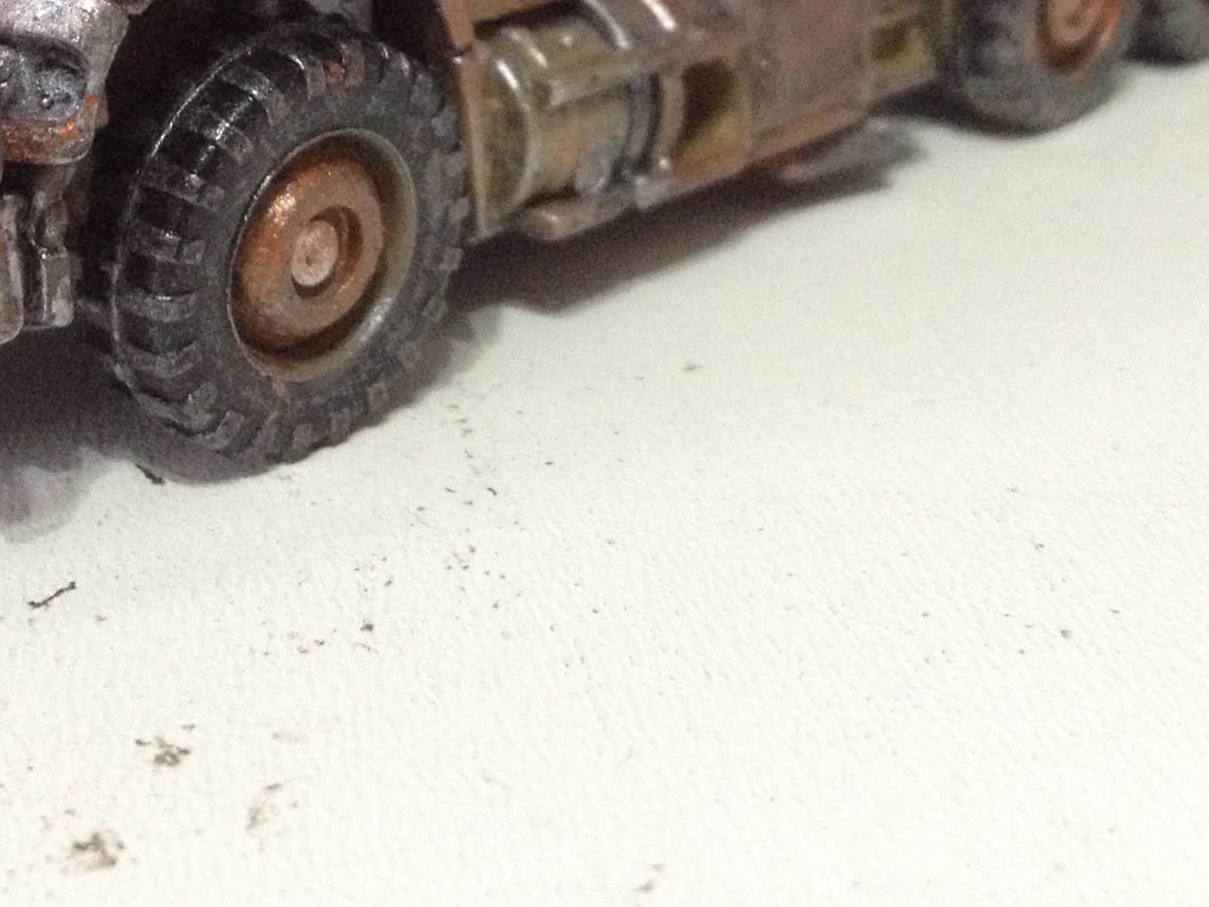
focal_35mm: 84
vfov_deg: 16.8
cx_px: 499
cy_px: -177
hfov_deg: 23.3
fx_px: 2934
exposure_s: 1/17
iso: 400
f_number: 2.4
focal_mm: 4.28
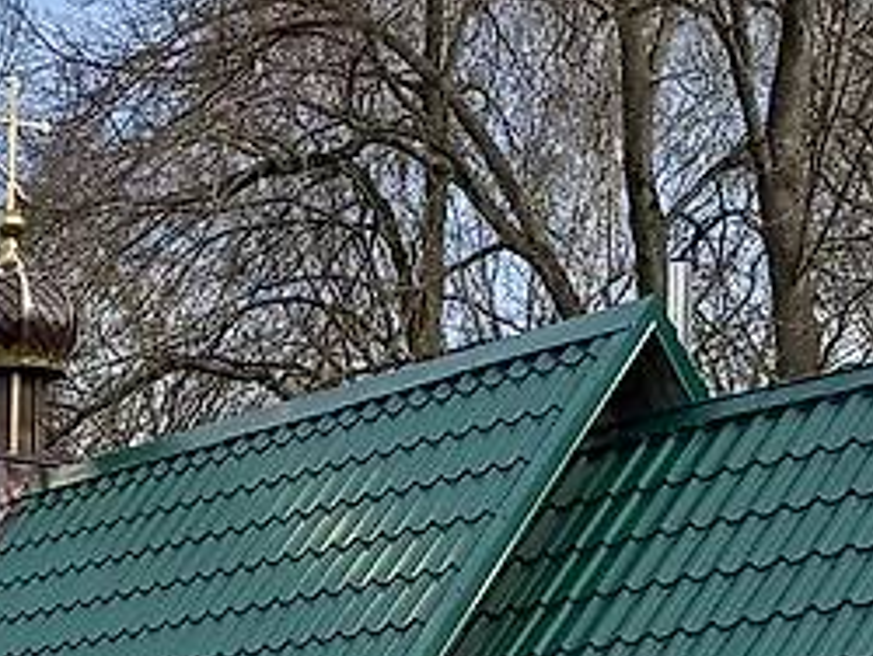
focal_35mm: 115
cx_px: -244
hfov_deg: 16.2
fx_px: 2903
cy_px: 161
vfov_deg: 12.9
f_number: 1.78
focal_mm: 6.76
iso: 80
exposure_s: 1/4049
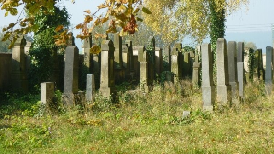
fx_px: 1054
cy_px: 79
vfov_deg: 8.4
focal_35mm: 145
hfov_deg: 14.8
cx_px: 138
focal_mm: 22
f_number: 5.9
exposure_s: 1/125
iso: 100
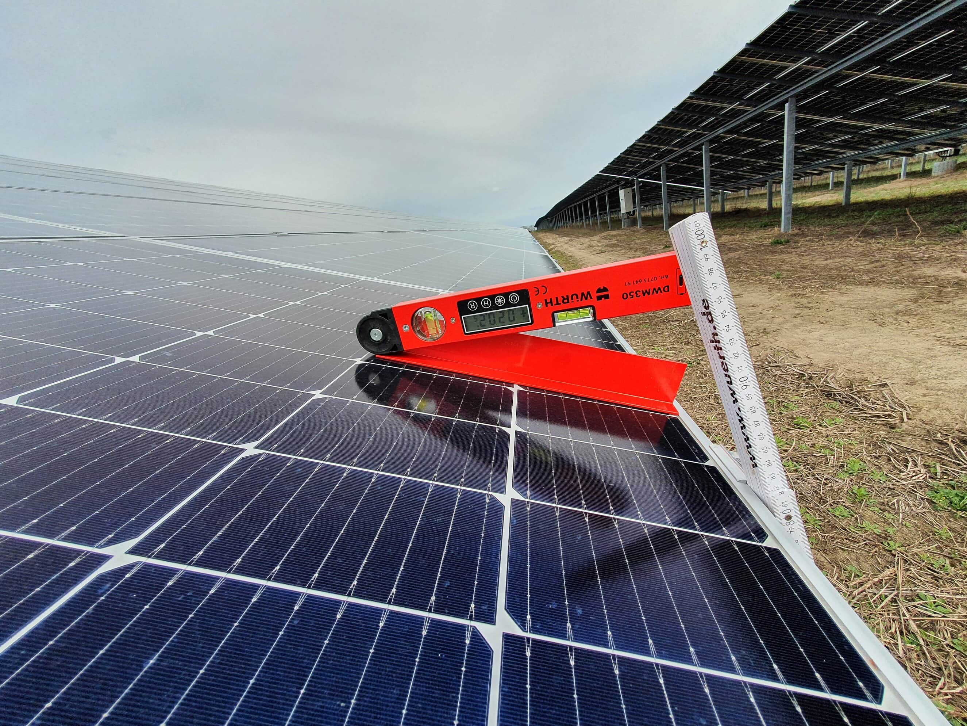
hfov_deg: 106.2
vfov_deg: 89.9
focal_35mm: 13
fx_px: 363
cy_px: 363
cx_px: 484
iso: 50
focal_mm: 1.8
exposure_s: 1/760
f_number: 2.2
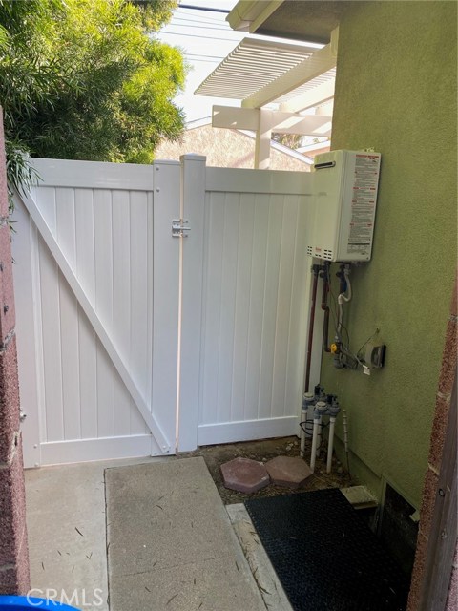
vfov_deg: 67.3
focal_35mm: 26
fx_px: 459
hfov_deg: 53.1
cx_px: 229
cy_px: 306
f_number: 1.8
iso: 32
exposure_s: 1/131
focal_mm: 4.25
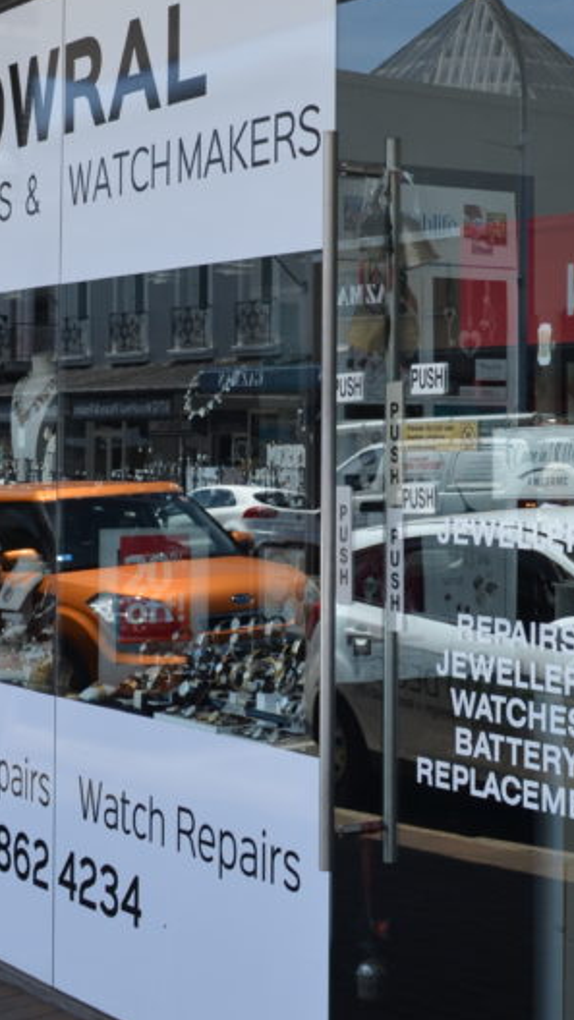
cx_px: 358
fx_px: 2138
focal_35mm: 79
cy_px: 377
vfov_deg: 26.8
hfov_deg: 15.3
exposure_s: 1/200
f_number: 7.1
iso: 200
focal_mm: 26
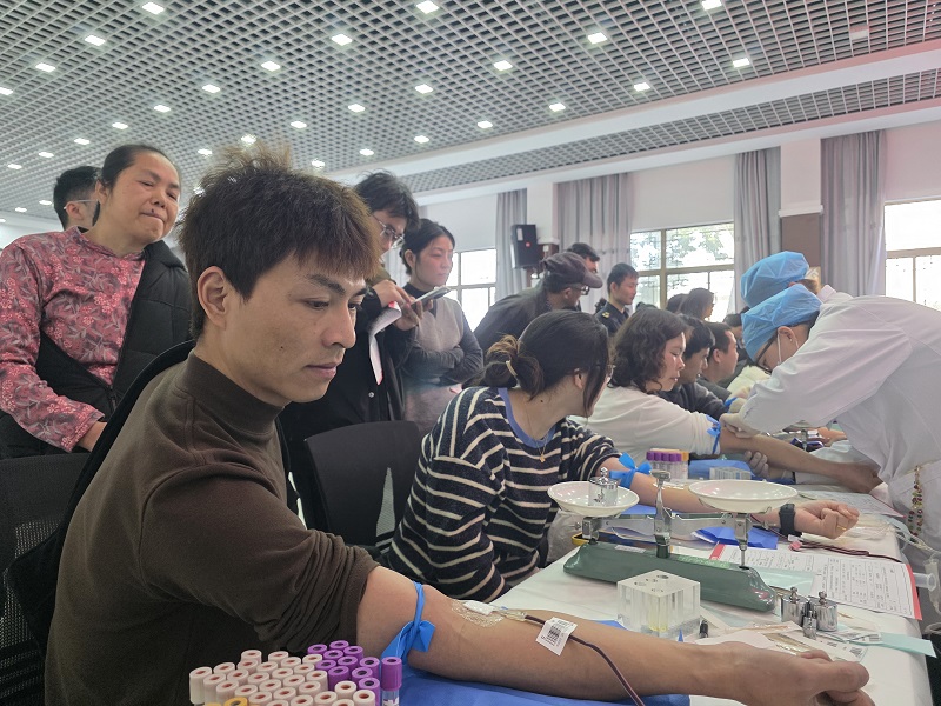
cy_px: 353
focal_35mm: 23
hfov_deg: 73.9
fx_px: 625
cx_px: 470
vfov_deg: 58.9
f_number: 1.7
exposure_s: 1/120
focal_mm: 6.3
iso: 320
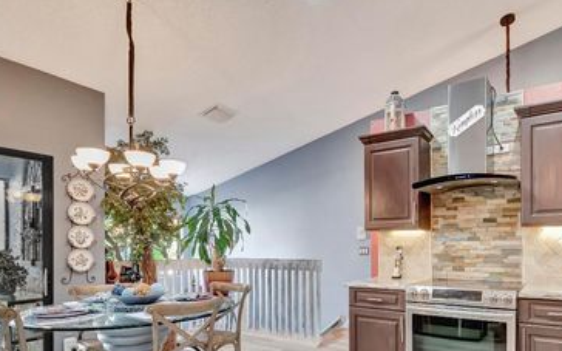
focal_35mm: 21
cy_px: 251
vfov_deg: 55.2
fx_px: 321
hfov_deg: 80.8
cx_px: 352
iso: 5600
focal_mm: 10
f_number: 8
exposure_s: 1/15
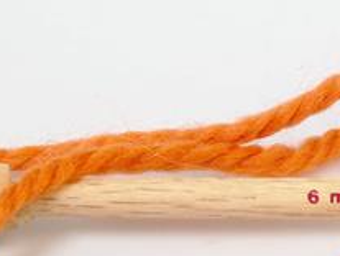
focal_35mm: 224
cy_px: 194
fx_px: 2204
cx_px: 235
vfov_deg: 6.6
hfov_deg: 8.8
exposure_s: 1/32.7
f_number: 3
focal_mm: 23.76
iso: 200
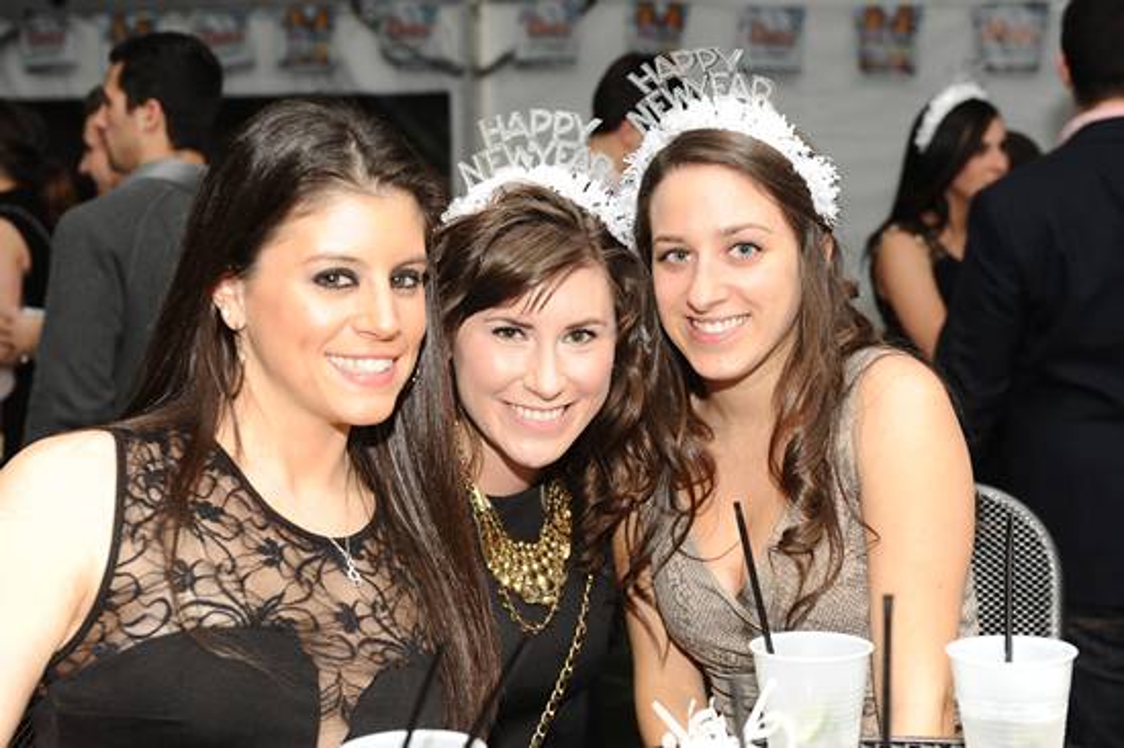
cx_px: 562
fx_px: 1872
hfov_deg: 33.4
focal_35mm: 60
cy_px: 374
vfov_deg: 22.6
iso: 1100
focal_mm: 60
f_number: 5.6
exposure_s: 1/250
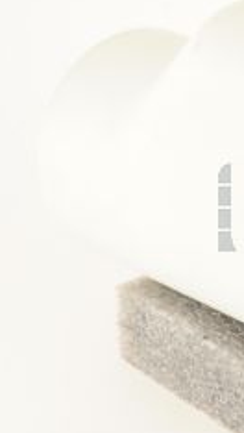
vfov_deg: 16.0
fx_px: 1538
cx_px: 403
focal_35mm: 134
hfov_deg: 8.8
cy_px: 208
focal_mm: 50
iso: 1600
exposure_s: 1/125
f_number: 13
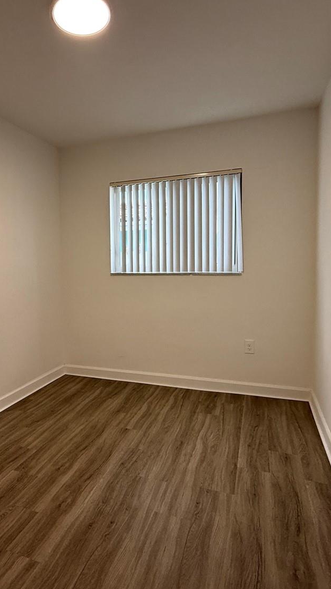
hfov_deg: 51.0
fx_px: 343
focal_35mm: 22
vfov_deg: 81.2
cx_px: 126
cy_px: 289
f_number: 2.2
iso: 80
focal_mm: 2.22
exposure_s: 1/99
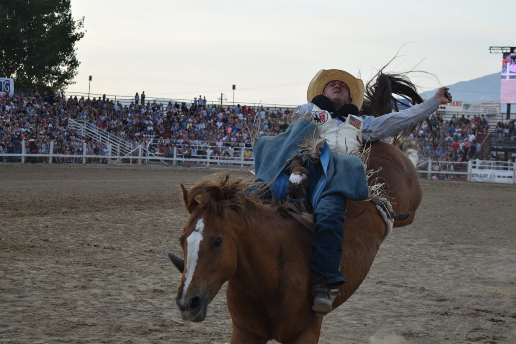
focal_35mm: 82
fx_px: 1182
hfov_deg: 24.6
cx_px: 258
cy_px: 172
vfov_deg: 16.6
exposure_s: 1/1000
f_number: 5.6
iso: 720
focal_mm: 55
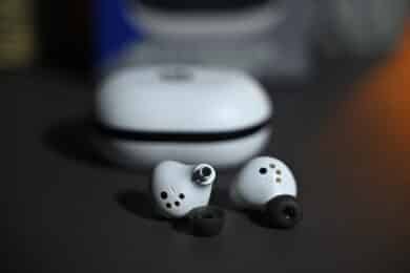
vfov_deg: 18.2
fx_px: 854
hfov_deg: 27.0
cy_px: 136
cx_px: 205
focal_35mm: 75
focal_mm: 75
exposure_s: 1/250
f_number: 2.8
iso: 320
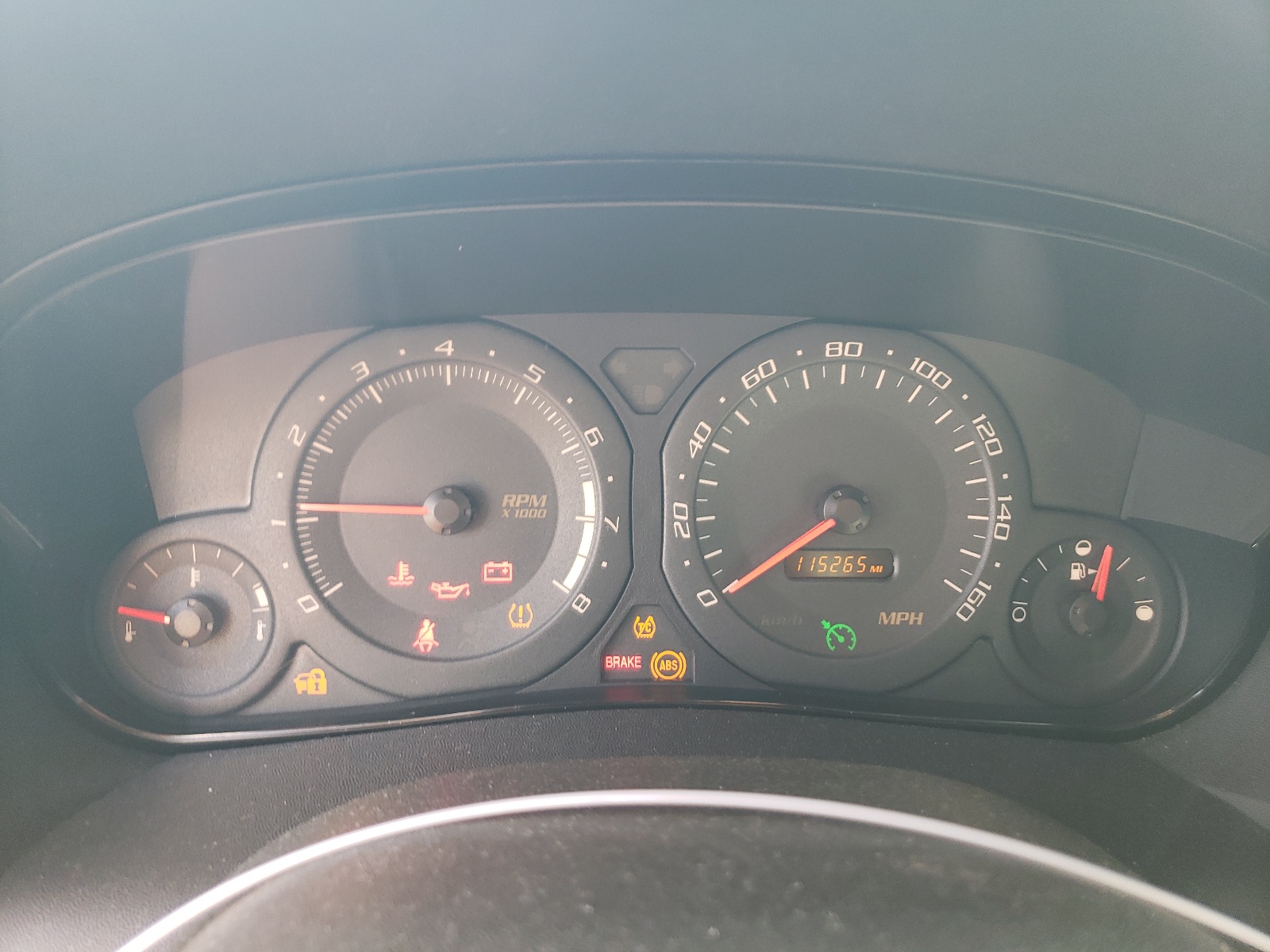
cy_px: 476
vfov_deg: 53.1
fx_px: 954
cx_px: 635
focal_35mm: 26
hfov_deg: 67.3
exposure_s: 1/60.2
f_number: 1.5
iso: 77
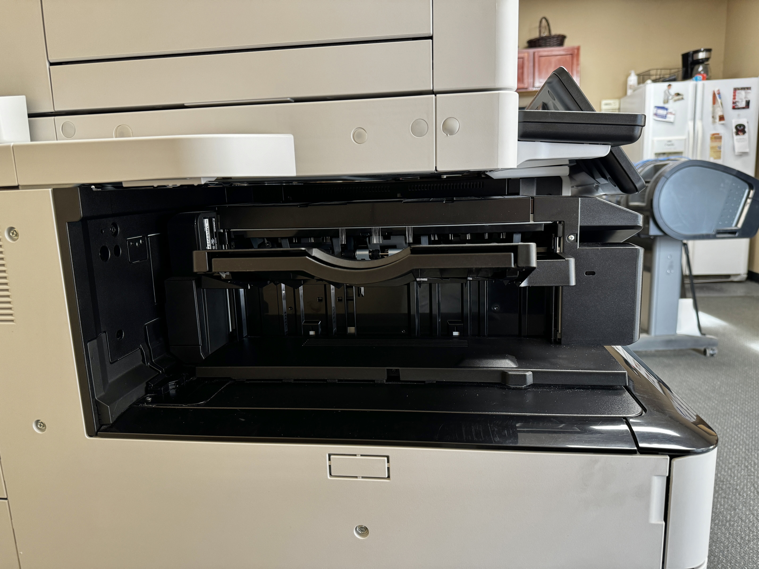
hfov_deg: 71.6
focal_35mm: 24
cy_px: 284
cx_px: 380
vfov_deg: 56.8
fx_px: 526
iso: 200
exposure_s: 1/60
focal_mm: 6.86
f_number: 1.78
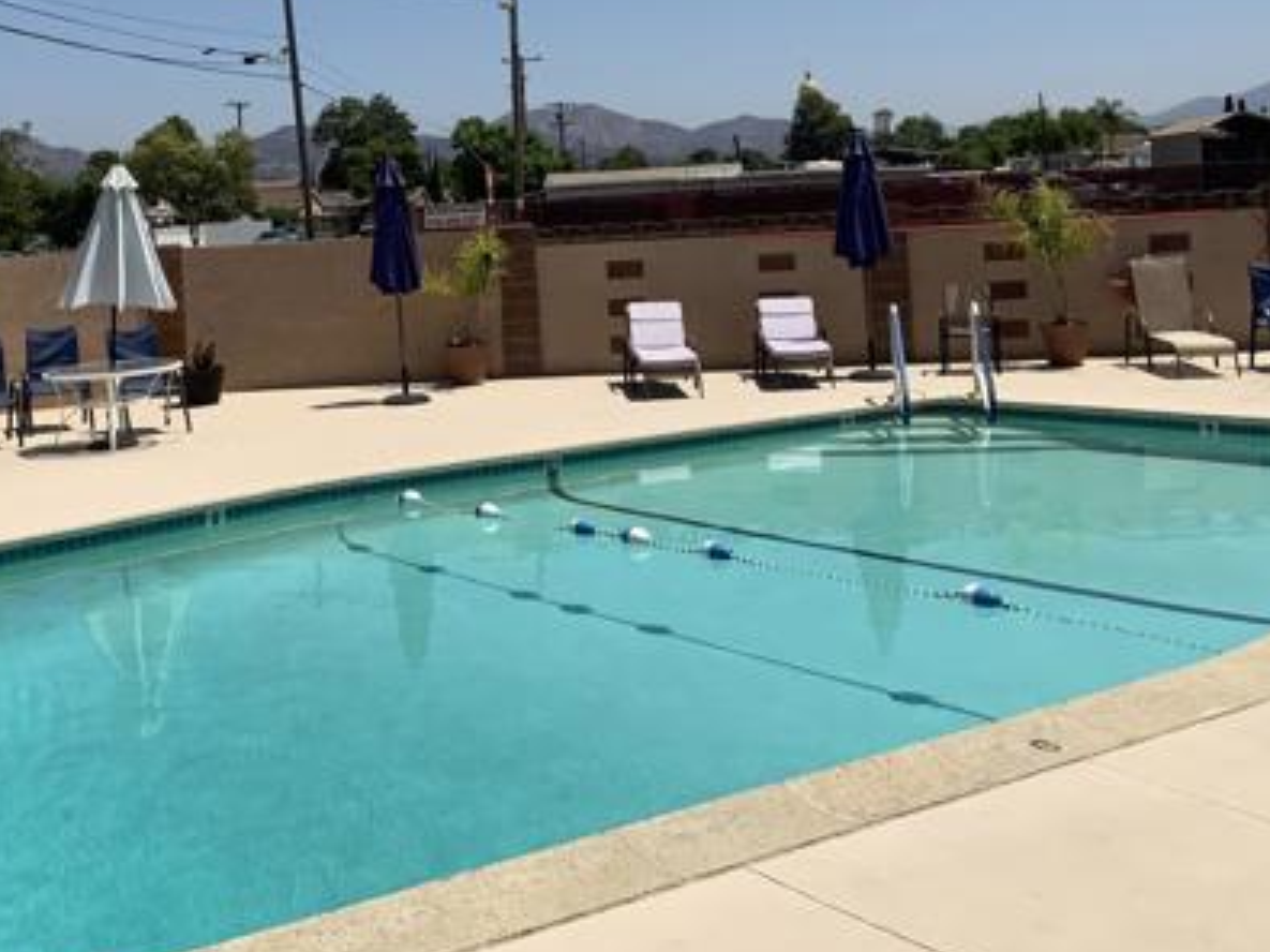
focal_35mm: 47
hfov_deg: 40.2
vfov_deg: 30.3
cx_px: 476
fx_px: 1724
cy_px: 219
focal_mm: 3
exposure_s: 1/4405
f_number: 1.8
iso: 20
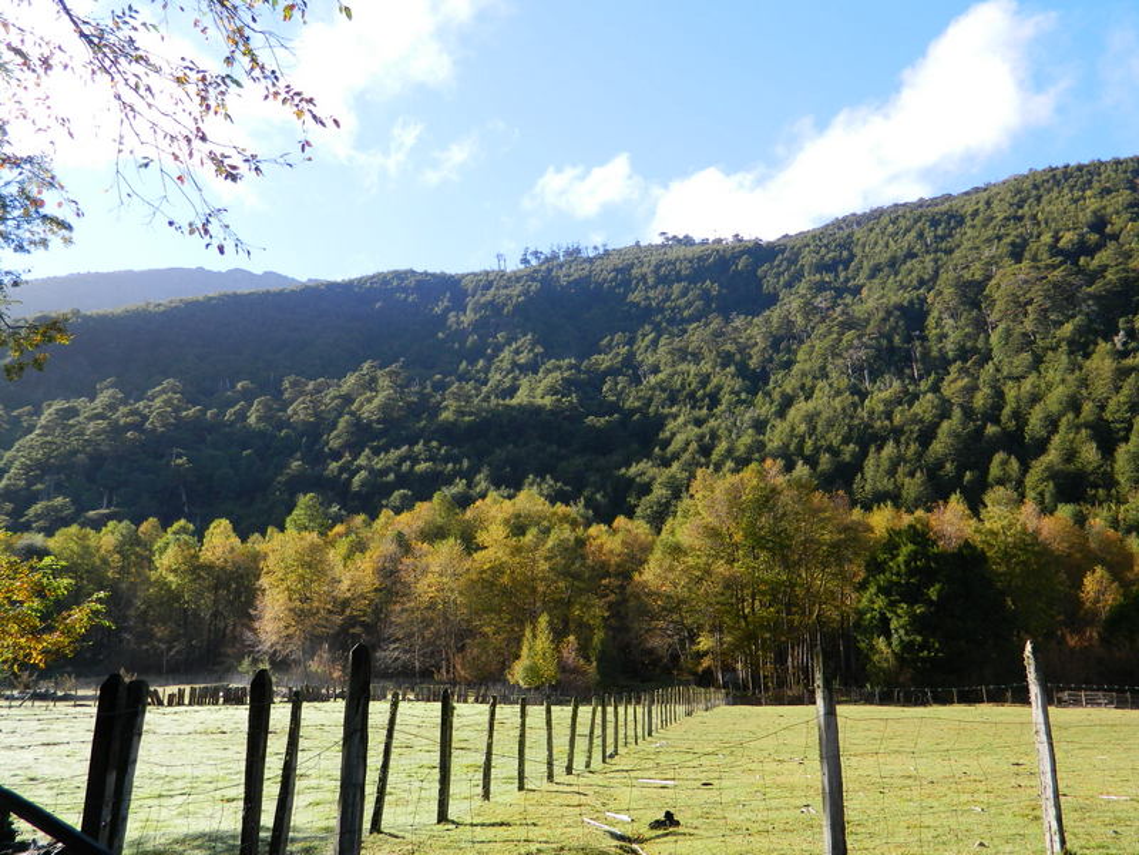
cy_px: 428
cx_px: 570
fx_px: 1020
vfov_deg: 45.4
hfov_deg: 58.4
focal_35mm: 31
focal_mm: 5.6
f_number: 3.2
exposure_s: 1/250
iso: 80
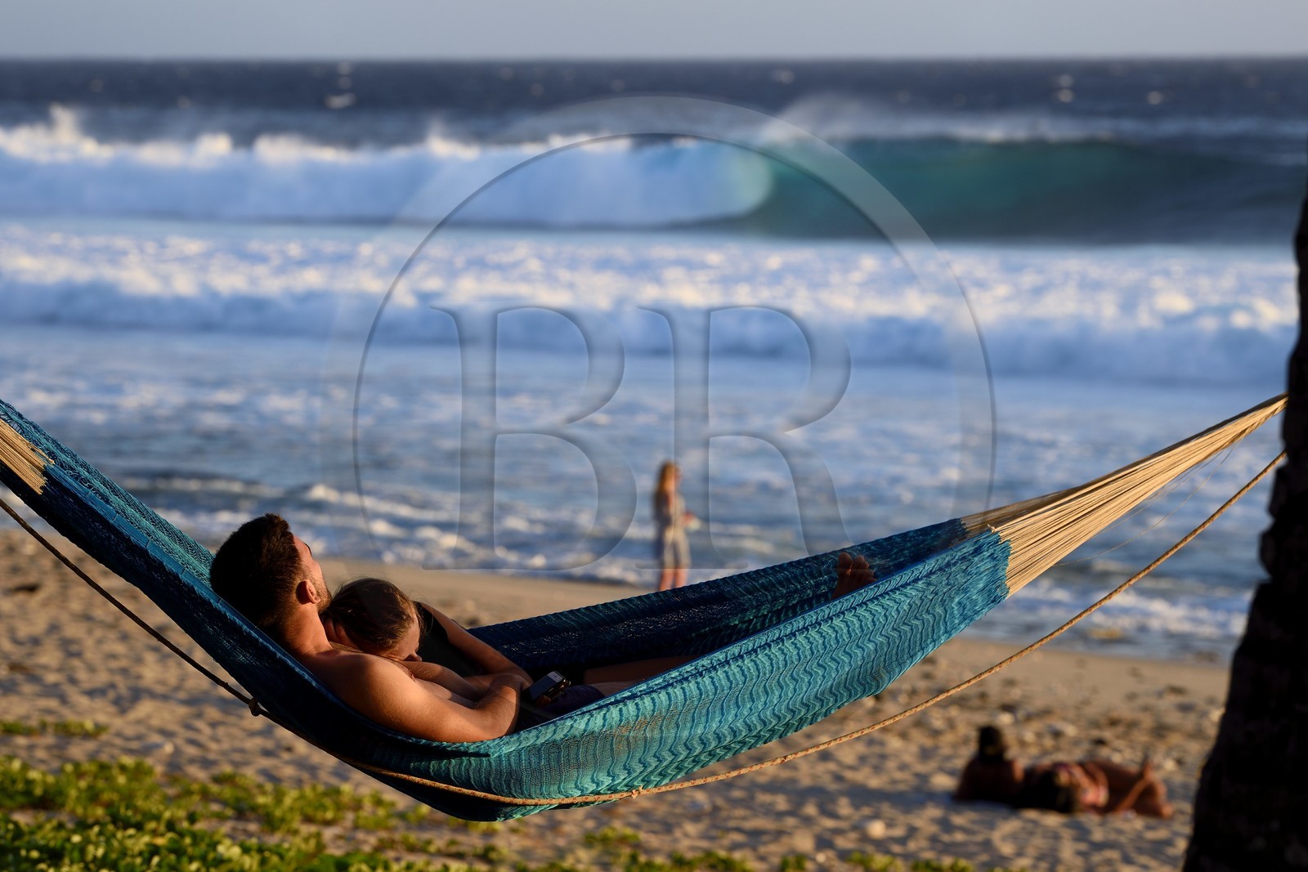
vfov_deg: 8.1
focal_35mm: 170
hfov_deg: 12.1
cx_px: 654
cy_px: 436
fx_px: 6177
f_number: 6.3
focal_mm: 170
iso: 200
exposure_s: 1/250
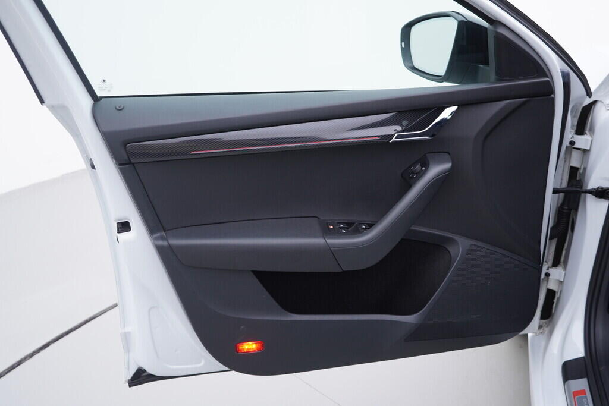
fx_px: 609
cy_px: 203
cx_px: 304
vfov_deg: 36.9
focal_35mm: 36
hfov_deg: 53.1
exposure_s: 1/50
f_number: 3.2
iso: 125
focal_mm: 24
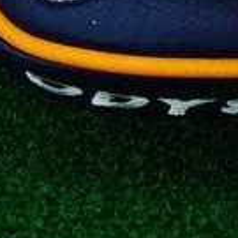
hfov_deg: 11.1
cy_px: -166
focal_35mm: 155
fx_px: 1206
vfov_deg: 10.7
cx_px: 270
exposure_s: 1/80
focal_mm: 6.42
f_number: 3.6
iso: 250
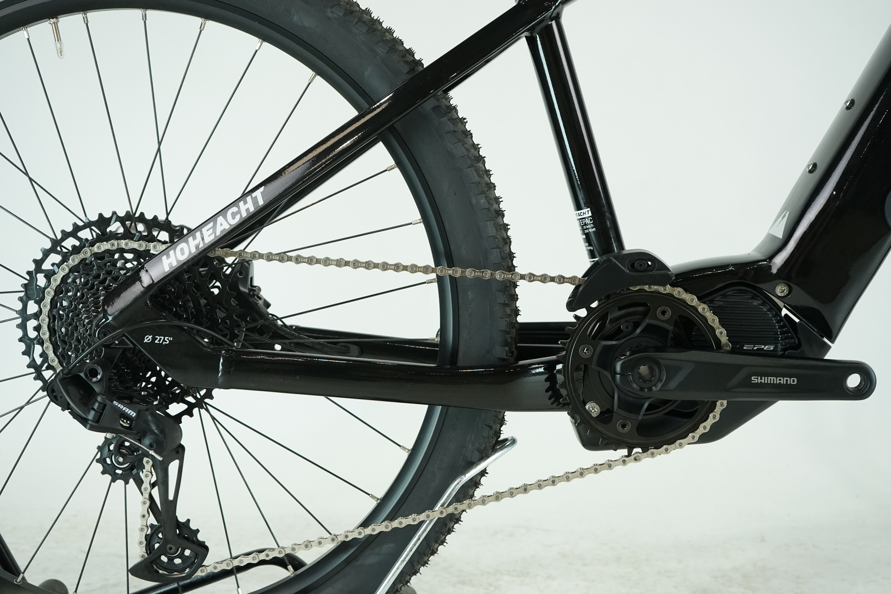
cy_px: 297
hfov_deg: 44.5
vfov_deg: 30.5
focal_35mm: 44
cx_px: 446
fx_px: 1089
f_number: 5.6
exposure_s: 1/200
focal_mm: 44
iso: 1600
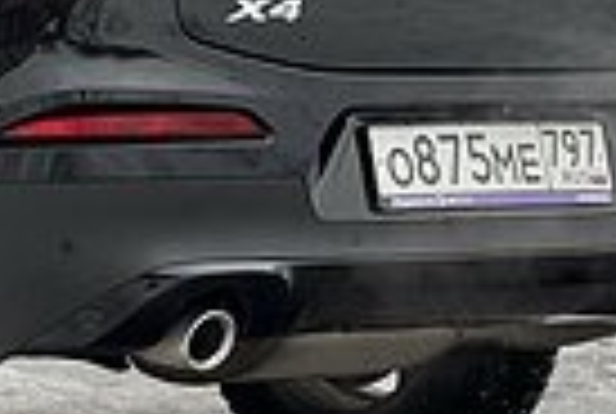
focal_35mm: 319
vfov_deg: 4.3
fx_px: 5470
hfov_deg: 6.3
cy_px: 36
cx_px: -387
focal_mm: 9
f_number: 2.8
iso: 32
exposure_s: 1/99
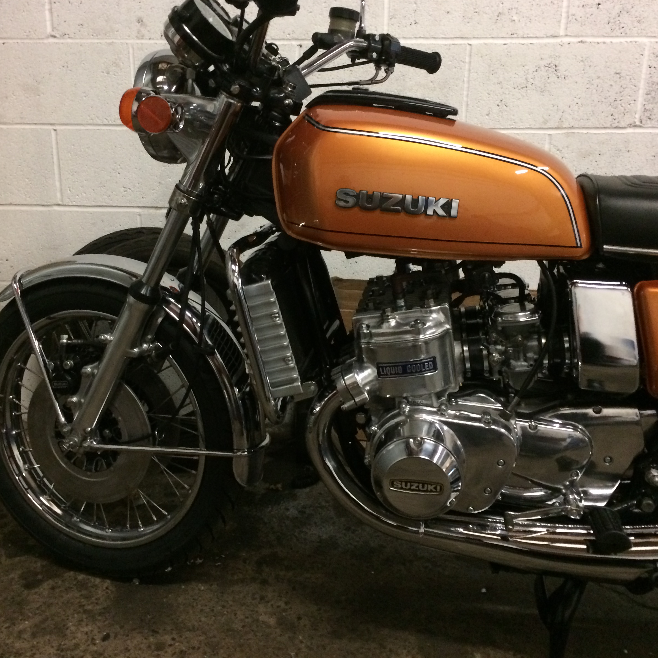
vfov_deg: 47.2
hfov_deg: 47.2
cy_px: 322
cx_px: 298
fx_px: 753
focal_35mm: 35
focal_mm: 4.15
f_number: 2.2
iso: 320
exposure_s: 1/17
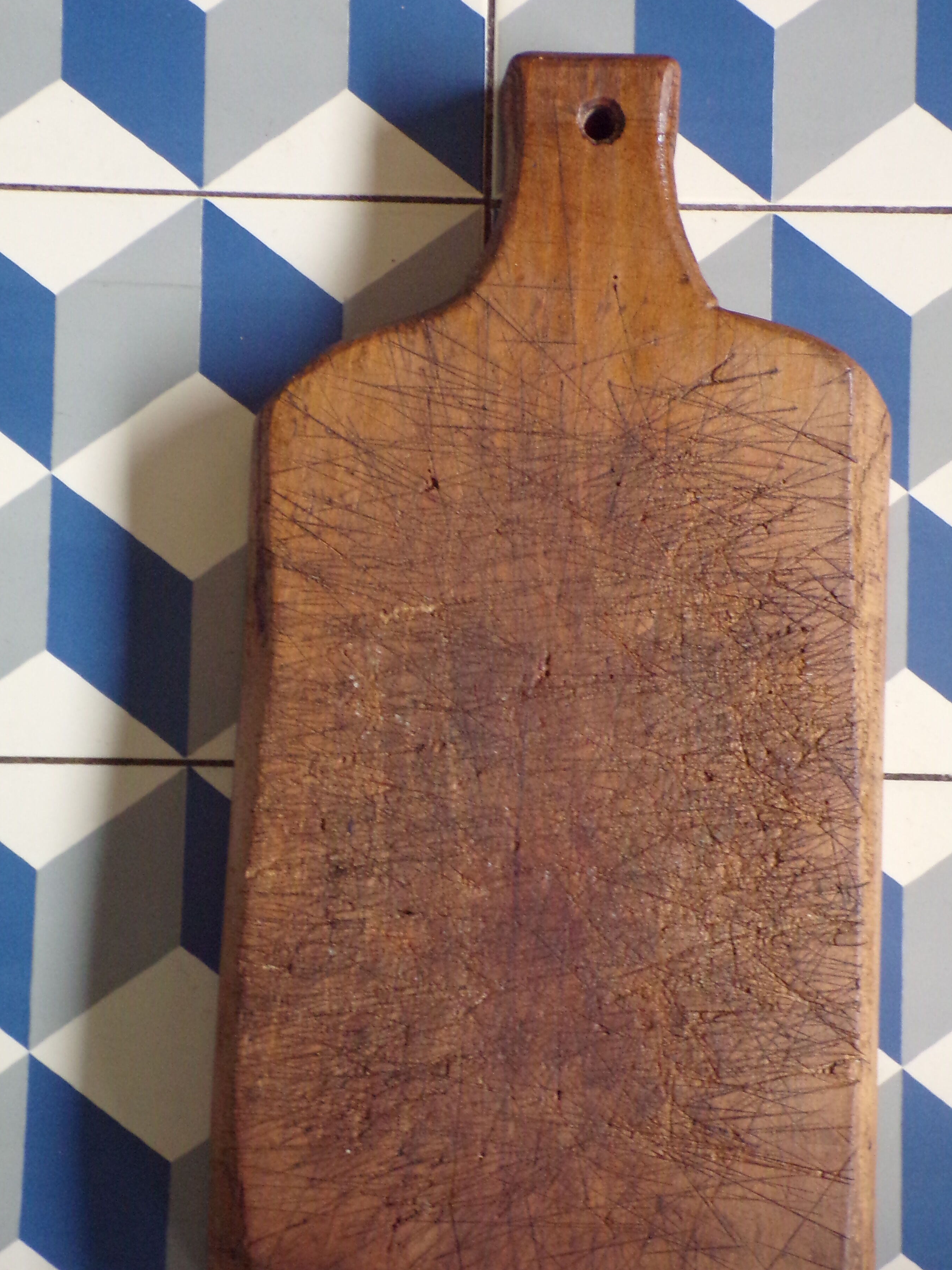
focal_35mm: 83
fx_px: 3043
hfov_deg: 17.8
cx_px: 571
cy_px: 696
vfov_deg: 23.5
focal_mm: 11.6
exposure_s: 1/12
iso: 400
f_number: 3.8
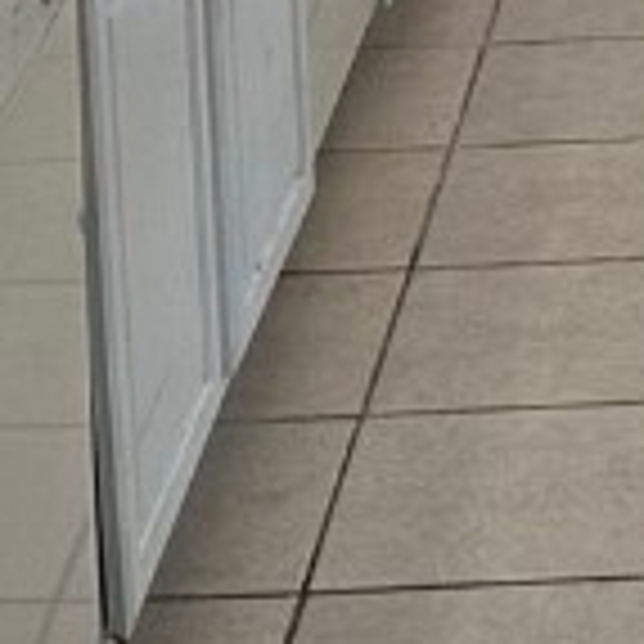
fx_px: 3199
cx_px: 1000
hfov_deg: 11.0
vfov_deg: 10.4
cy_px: -703
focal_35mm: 152
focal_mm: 6.86
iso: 125
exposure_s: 1/120
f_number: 1.78
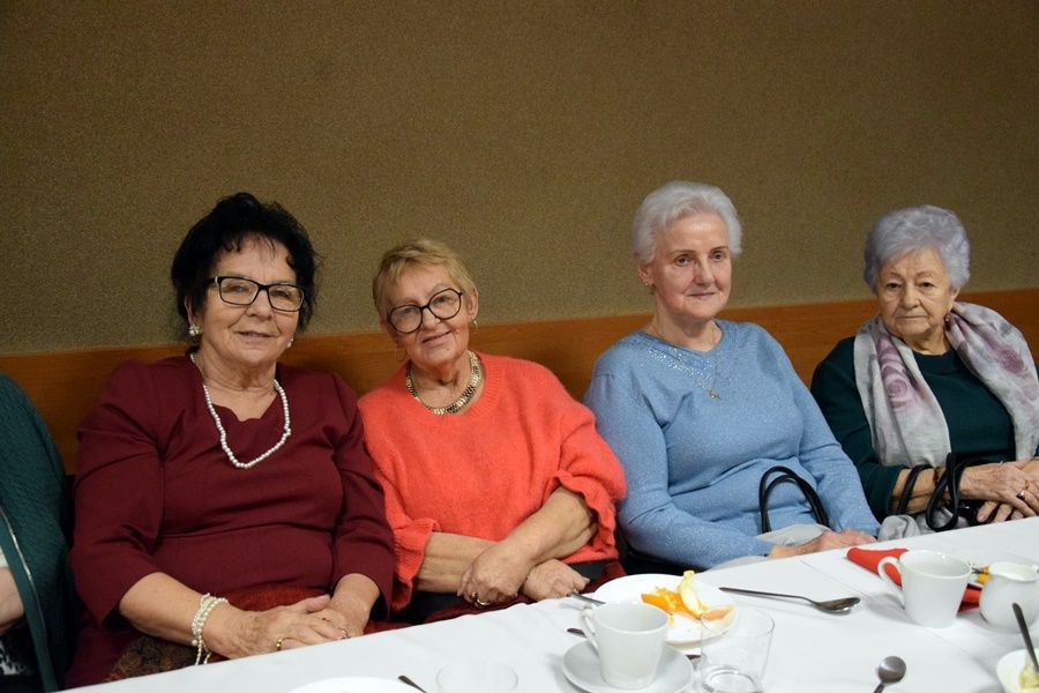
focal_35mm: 42
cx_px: 520
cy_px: 346
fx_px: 1212
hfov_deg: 46.4
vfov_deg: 31.9
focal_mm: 28
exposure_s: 1/80
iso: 3600
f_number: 4
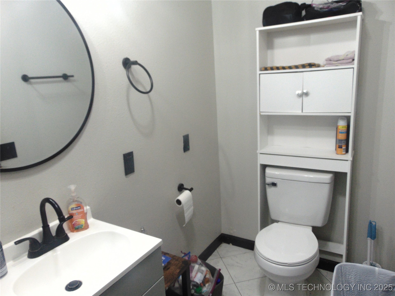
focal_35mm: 25
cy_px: 148
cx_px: 198
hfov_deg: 69.4
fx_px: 285
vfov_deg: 54.9
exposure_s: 1/30
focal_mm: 4.5
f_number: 3
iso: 200
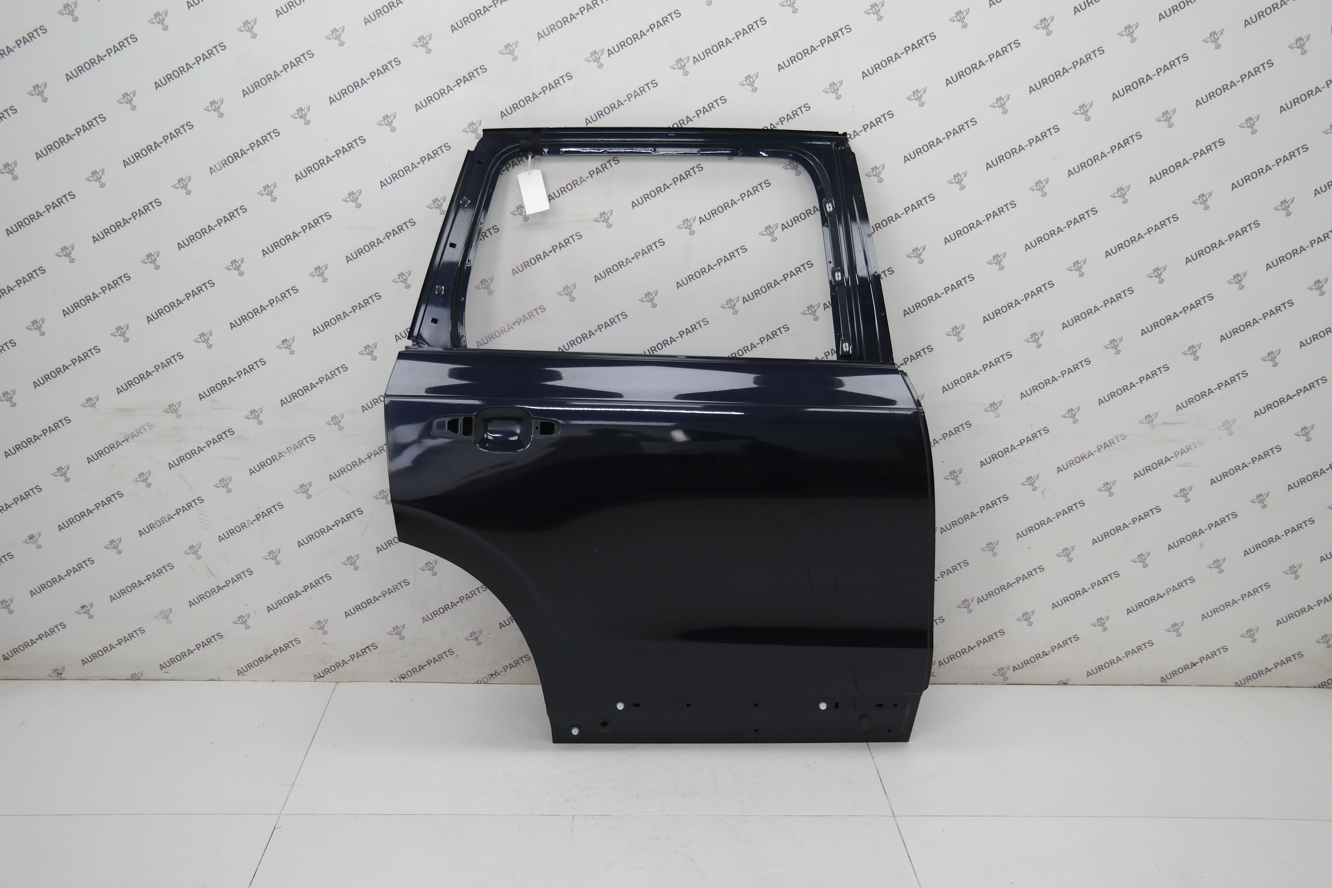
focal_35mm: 37
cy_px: 436
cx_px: 660
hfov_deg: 51.9
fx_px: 1369
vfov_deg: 35.9
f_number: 4
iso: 200
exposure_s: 1/100
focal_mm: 24
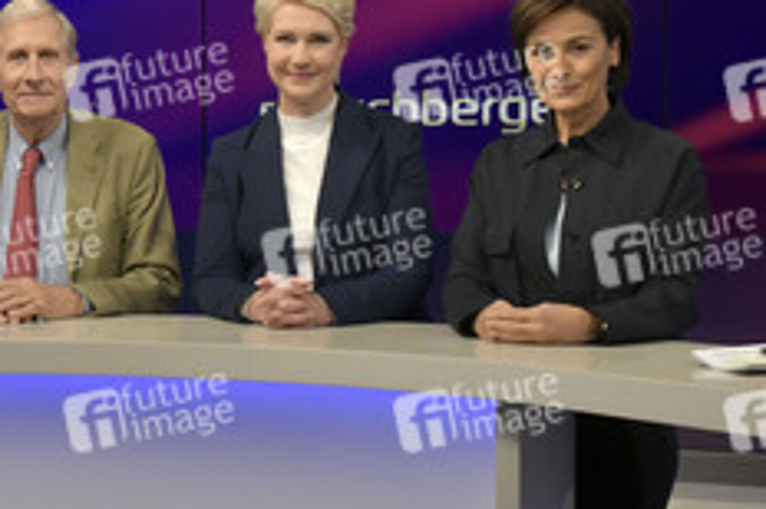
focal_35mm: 70
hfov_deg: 27.7
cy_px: 331
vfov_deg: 19.4
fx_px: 1487
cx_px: 61
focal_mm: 36
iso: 1600
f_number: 6.3
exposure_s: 1/200
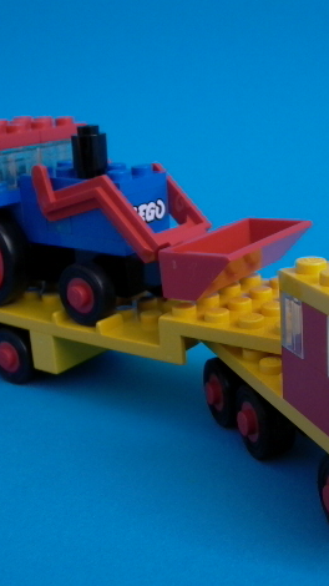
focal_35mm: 49
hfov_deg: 24.3
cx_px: 226
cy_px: 293
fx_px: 761
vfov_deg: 42.1
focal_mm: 7.13
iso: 100
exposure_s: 1/392
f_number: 4.03
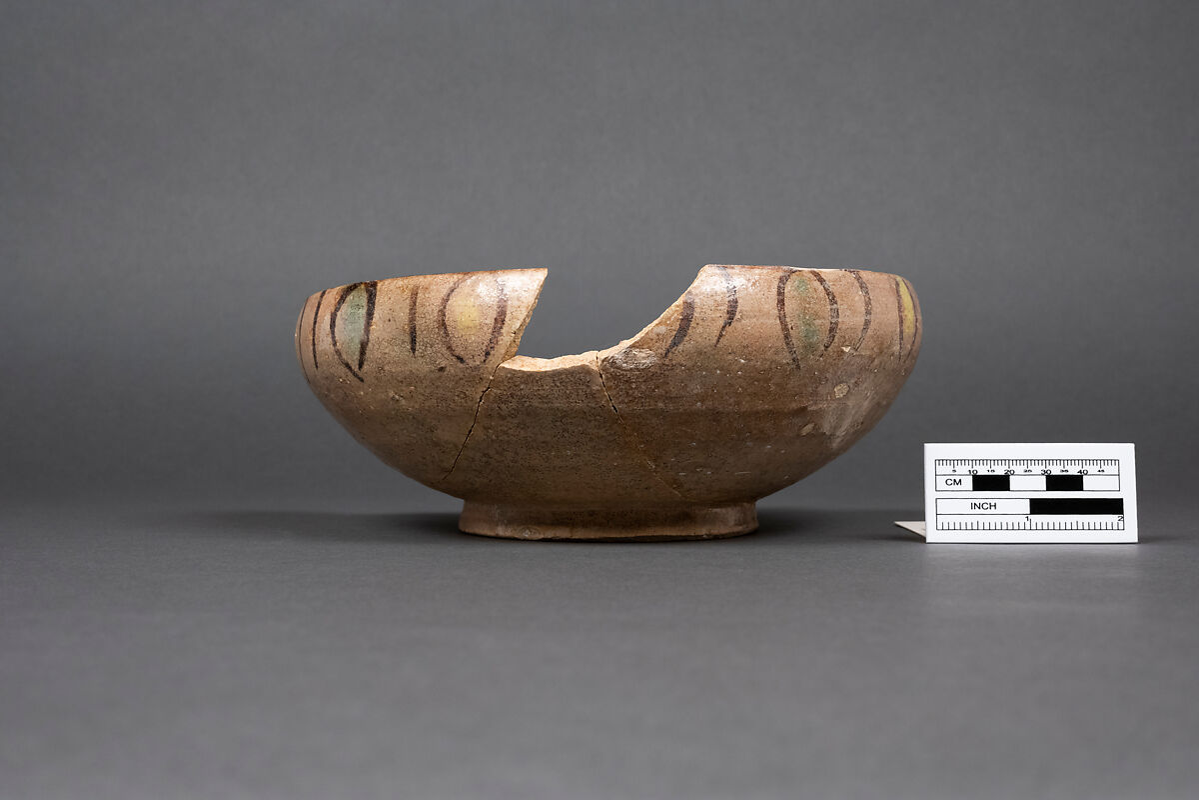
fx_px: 1665
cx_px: 600
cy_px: 400
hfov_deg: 39.6
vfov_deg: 27.0
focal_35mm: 50
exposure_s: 1/20
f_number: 14
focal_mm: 50
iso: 640
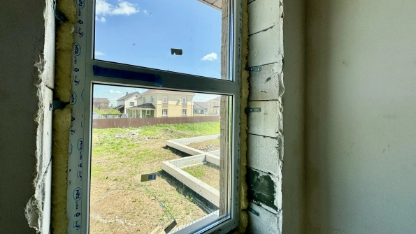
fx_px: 177
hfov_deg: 99.4
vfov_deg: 67.0
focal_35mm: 16
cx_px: 210
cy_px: 106
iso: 40
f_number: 2.2
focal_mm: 2.22
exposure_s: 1/631
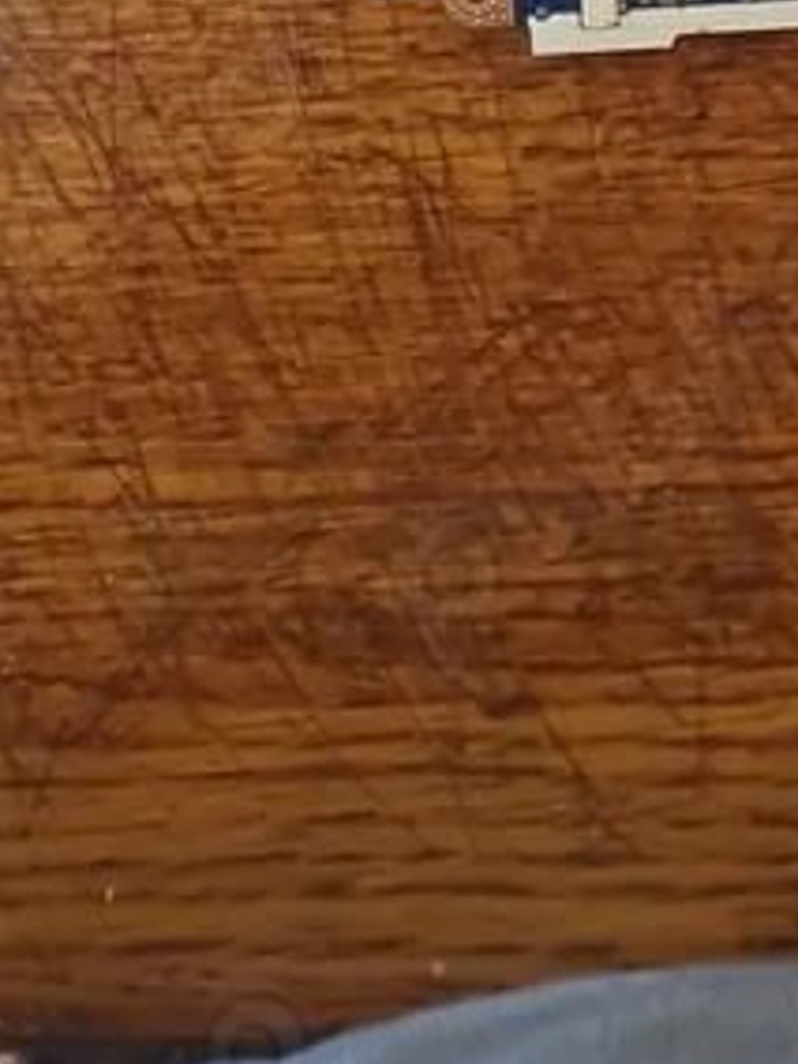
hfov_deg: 12.1
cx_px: 341
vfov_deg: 12.9
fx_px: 3750
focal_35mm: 122
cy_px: -1371
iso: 200
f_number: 1.5
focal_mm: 4.32
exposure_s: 1/40
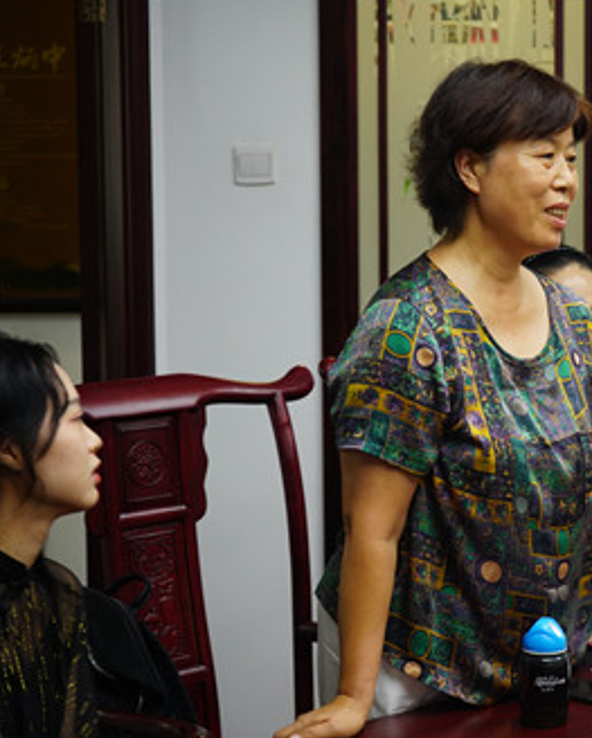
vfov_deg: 19.2
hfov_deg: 15.3
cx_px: 522
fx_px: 2187
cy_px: 368
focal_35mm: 100
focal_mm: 70
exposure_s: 1/50
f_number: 5.6
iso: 2500
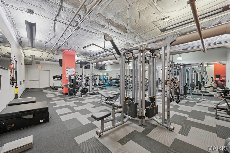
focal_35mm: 13
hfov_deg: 108.3
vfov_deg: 85.4
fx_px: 83
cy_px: 76
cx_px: 115
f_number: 8
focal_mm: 13
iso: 400
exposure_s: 1/5
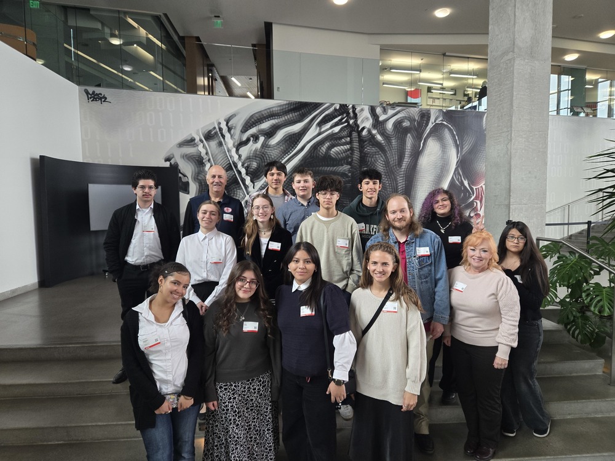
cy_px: 230
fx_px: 409
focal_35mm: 23
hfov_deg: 73.9
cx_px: 308
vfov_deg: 58.9
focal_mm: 5.4
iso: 200
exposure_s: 1/120
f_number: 1.8
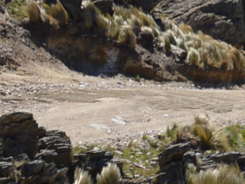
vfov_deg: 6.1
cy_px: 133
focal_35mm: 244
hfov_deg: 7.5
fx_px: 1728
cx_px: 618
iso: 100
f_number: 8
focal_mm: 24
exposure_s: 1/250
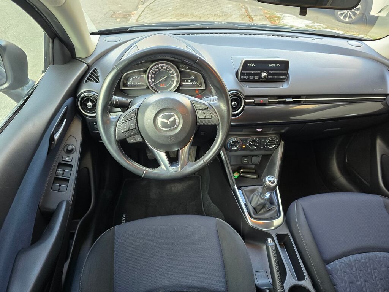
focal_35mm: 23
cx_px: 194
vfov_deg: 58.9
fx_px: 258
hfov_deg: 73.9
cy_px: 146
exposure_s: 1/100
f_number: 1.7
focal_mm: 6.3
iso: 200
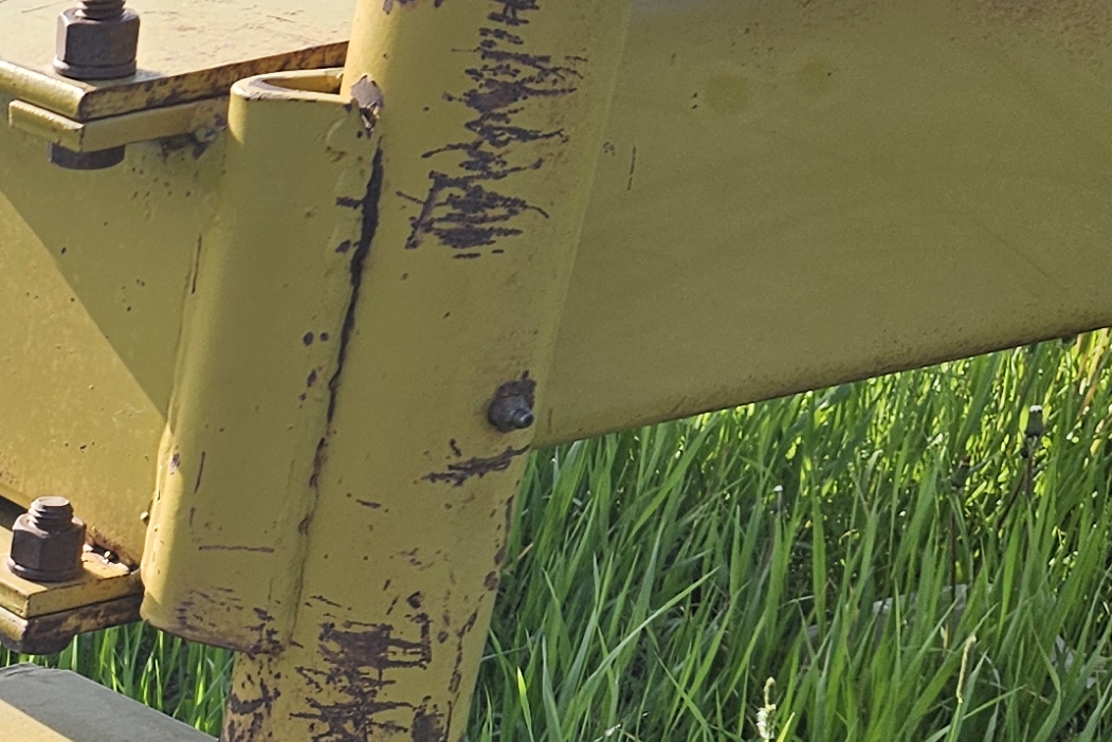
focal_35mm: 91
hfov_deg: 19.1
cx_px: -639
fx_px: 2811
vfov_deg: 14.2
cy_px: 1081
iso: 25
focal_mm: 5.4
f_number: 1.8
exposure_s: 1/657
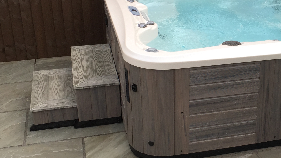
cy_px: 61
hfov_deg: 33.7
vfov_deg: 19.7
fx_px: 454
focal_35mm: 61
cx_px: 210
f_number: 2.2
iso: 32
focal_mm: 4.15
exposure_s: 1/1130
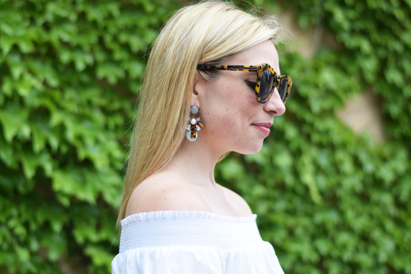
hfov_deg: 27.0
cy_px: 137
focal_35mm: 75
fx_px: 856
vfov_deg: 18.2
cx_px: 206
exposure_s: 1/3200
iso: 400
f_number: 2.2
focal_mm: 50
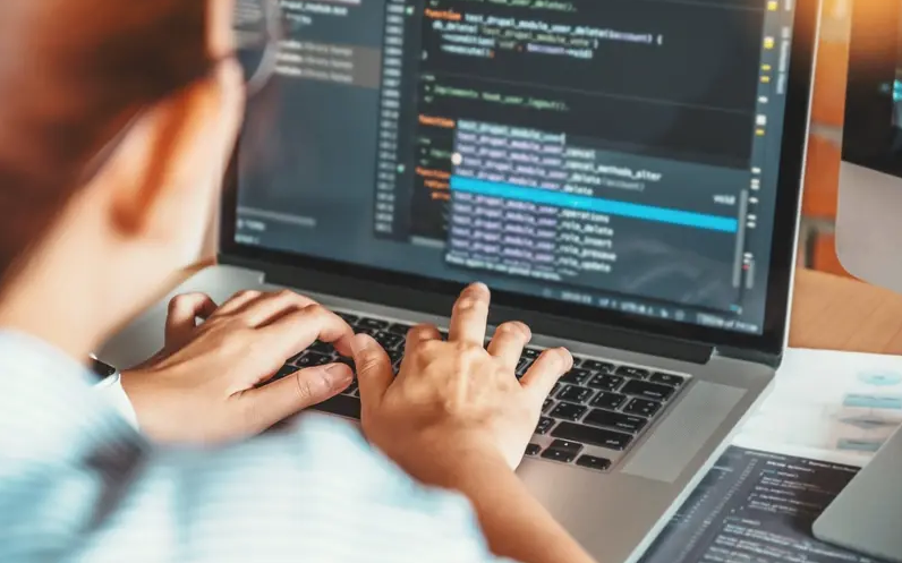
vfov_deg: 15.4
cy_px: 268
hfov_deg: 24.4
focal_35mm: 85
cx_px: 451
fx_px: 2089
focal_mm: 55
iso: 250
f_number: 2.8
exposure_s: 1/80
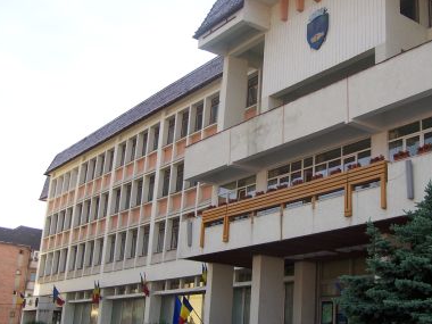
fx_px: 624
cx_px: 279
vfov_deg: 29.1
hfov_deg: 37.9
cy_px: 175
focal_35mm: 50
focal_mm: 6.3
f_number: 2.8
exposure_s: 1/200
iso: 80
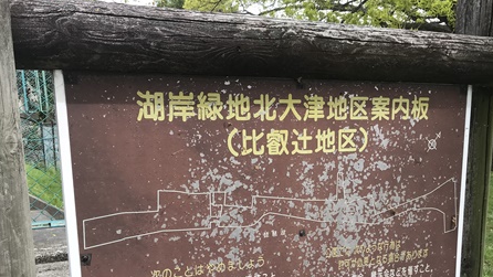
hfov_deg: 48.9
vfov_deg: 28.0
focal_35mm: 41
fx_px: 536
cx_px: 307
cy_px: 244
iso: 20
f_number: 1.8
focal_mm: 3.99
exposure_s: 1/630
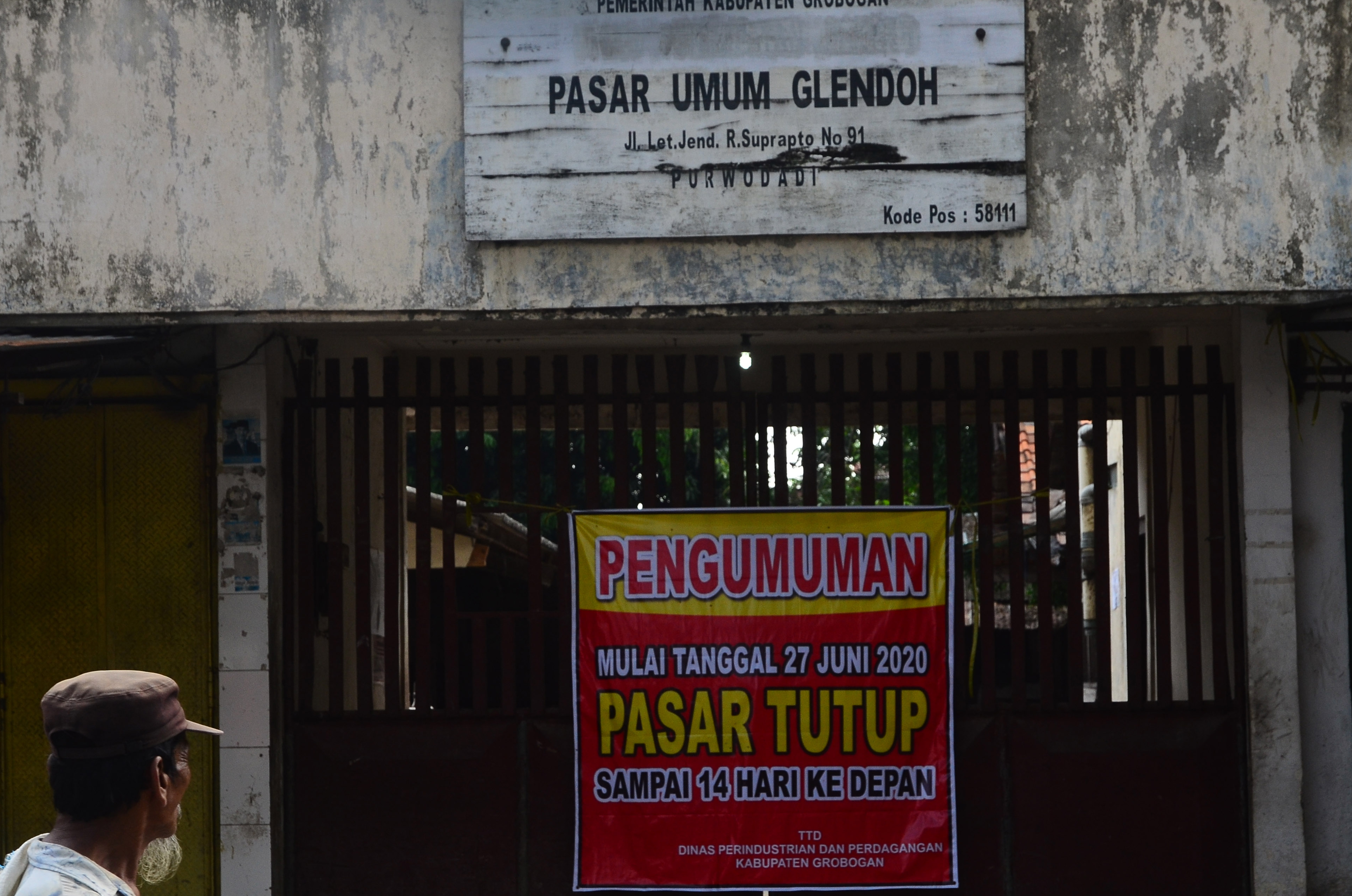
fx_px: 2736
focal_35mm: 73
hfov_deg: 27.8
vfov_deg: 18.6
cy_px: 556
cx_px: 687
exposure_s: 1/350
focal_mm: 38
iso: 200
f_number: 6.7
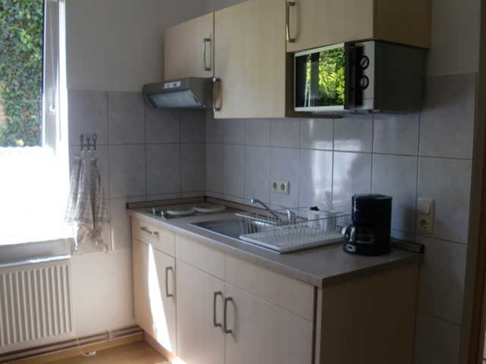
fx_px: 505
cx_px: 243
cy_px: 182
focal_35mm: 36
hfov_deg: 51.4
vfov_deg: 39.7
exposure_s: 1/60
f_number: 2.8
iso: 80
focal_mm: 6.3
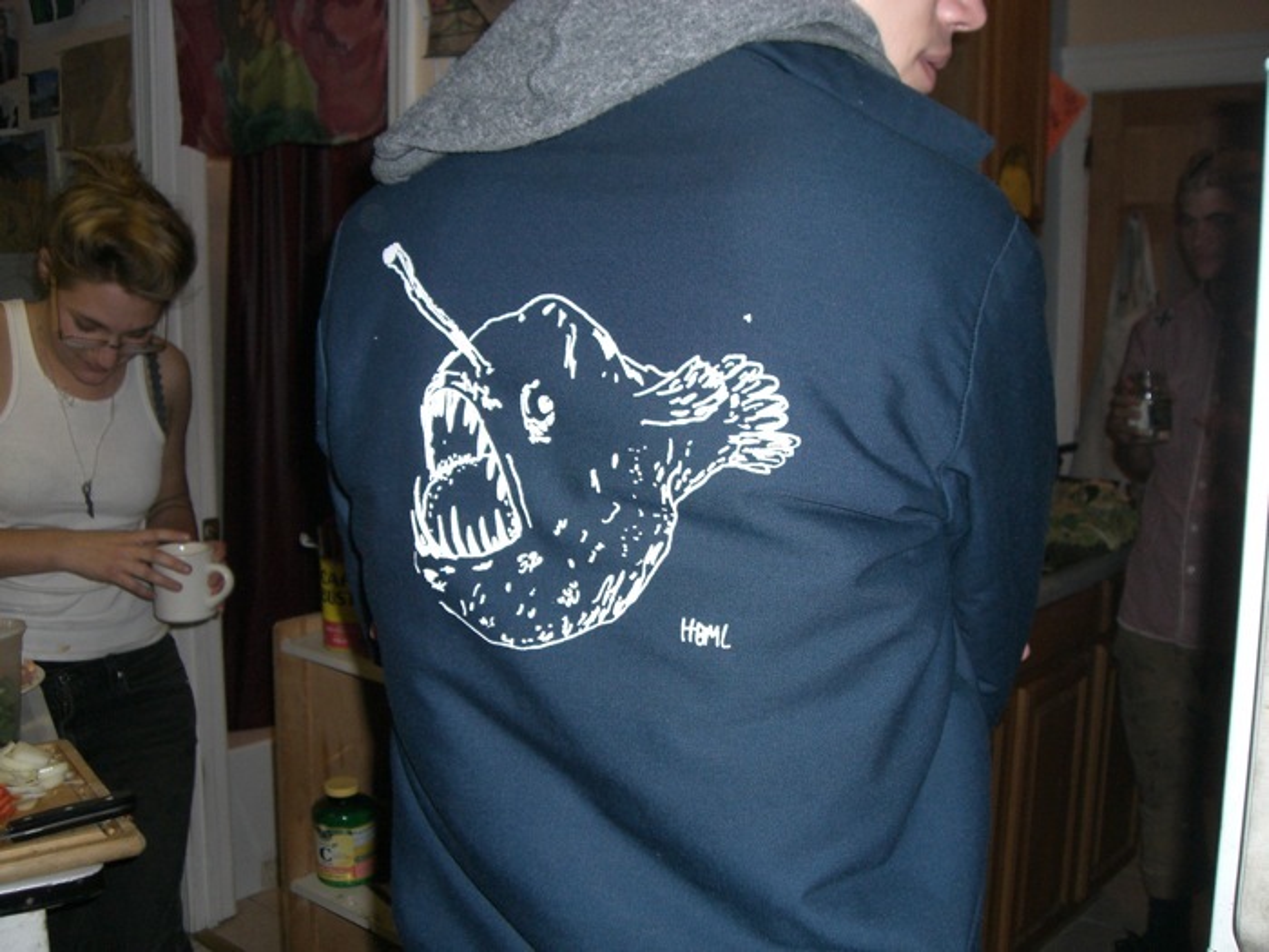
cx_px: 634
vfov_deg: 37.7
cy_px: 476
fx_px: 1393
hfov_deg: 49.0
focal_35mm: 38
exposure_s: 1/60
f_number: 2.7
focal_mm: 6.2
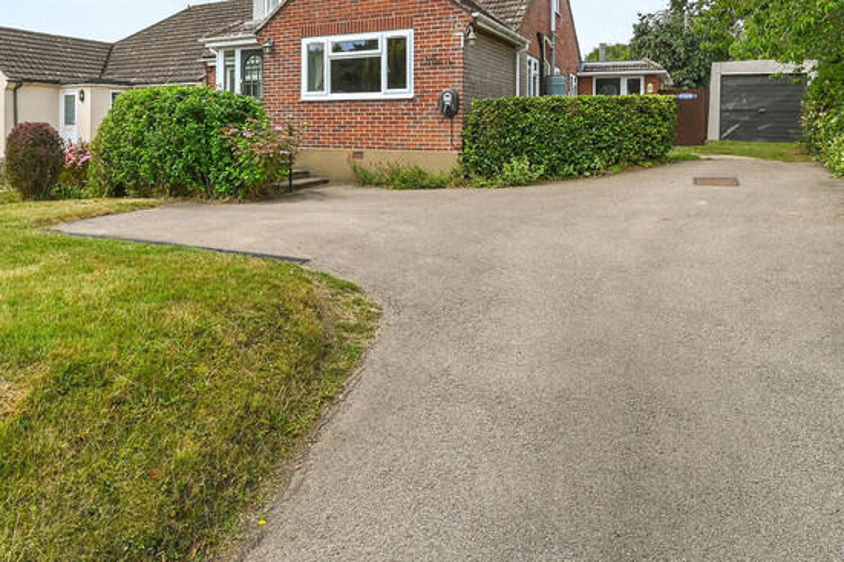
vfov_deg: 47.3
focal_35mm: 26
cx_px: 366
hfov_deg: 69.1
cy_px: 126
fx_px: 609
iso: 500
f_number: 11
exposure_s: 1/400
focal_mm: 14
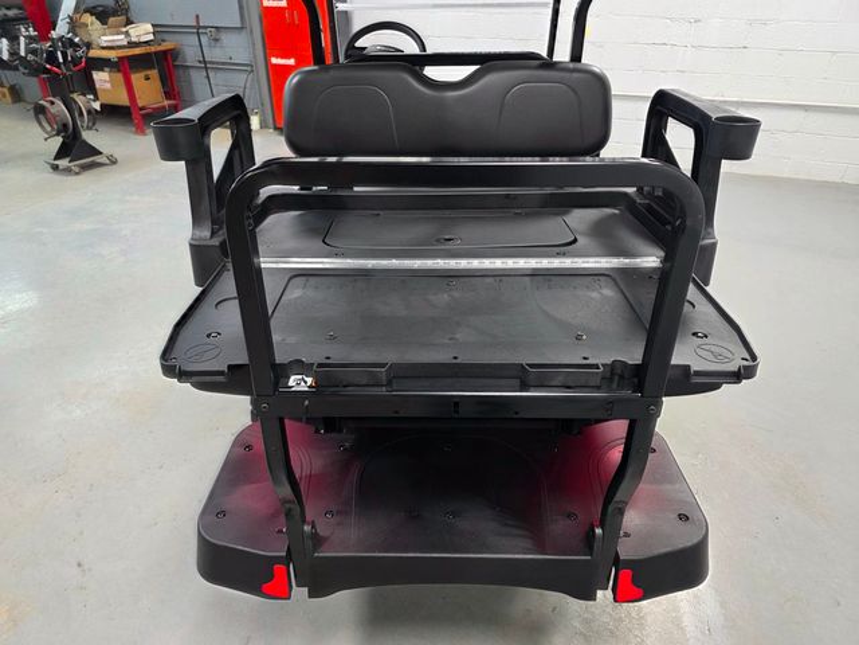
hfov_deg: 73.9
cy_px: 322
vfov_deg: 58.9
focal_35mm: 23
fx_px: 571
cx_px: 430
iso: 200
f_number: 1.7
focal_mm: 6.3
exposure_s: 1/120
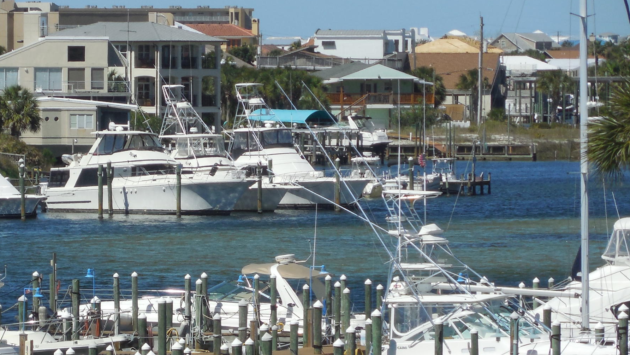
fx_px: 6549
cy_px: 246
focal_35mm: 392
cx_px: 113
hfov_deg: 5.5
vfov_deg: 3.1
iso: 125
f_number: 5.1
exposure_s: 1/1000
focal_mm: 38.6
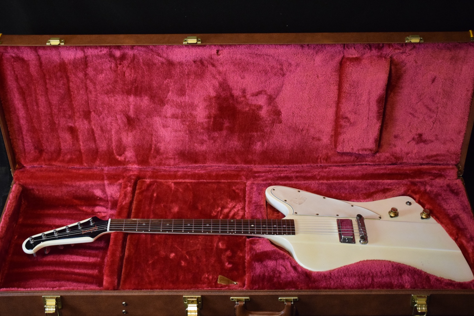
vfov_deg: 22.6
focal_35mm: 60
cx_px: 237
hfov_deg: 33.4
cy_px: 158
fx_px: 790
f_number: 4.8
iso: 3600
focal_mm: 40
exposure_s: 1/60
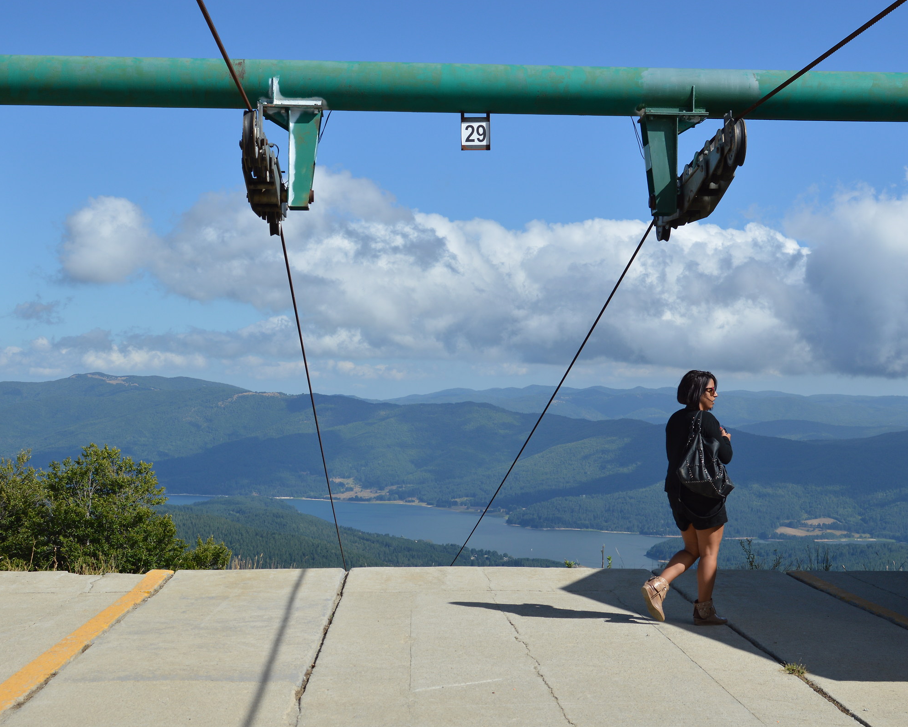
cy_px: 364
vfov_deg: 25.6
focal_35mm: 60
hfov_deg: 31.7
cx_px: 467
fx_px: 1601
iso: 100
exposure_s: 1/640
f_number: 7.1
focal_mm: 35
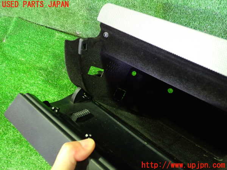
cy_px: 85
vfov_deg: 46.8
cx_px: 114
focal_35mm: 30
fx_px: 197
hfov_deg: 60.0
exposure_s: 1/10
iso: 800
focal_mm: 5.4
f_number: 2.3
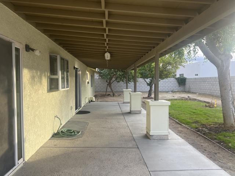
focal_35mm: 26
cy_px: 88
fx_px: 177
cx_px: 118
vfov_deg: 53.1
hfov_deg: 67.3
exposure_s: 1/258
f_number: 1.5
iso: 40
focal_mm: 5.7
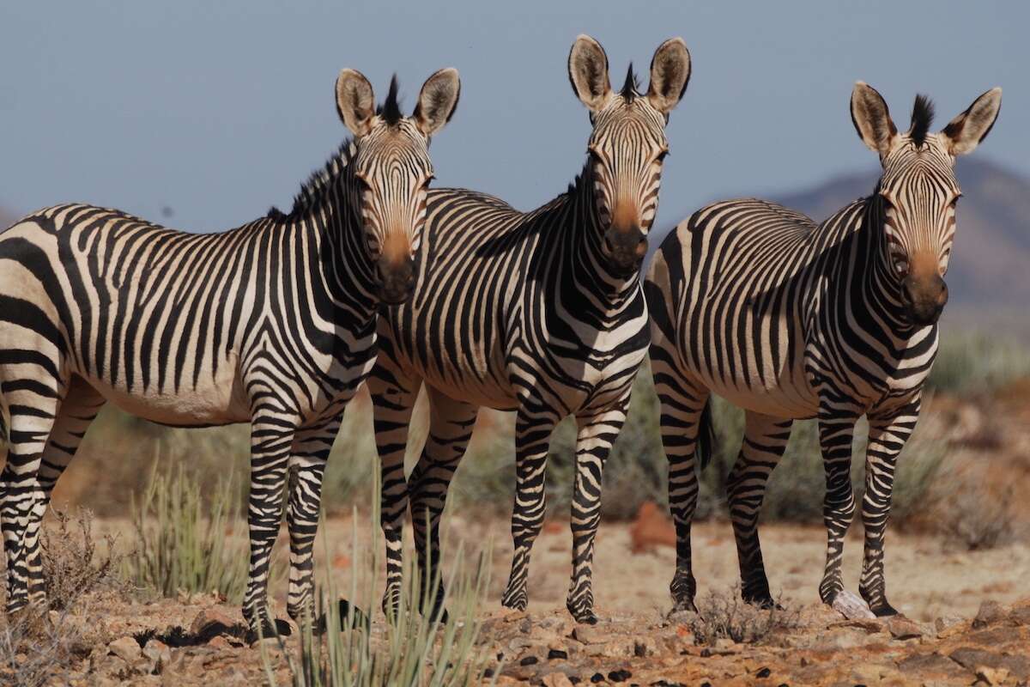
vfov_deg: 2.7
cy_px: 344
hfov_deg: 4.0
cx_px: 515
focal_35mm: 510
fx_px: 14591
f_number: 6
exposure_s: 1/1600
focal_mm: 340
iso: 160
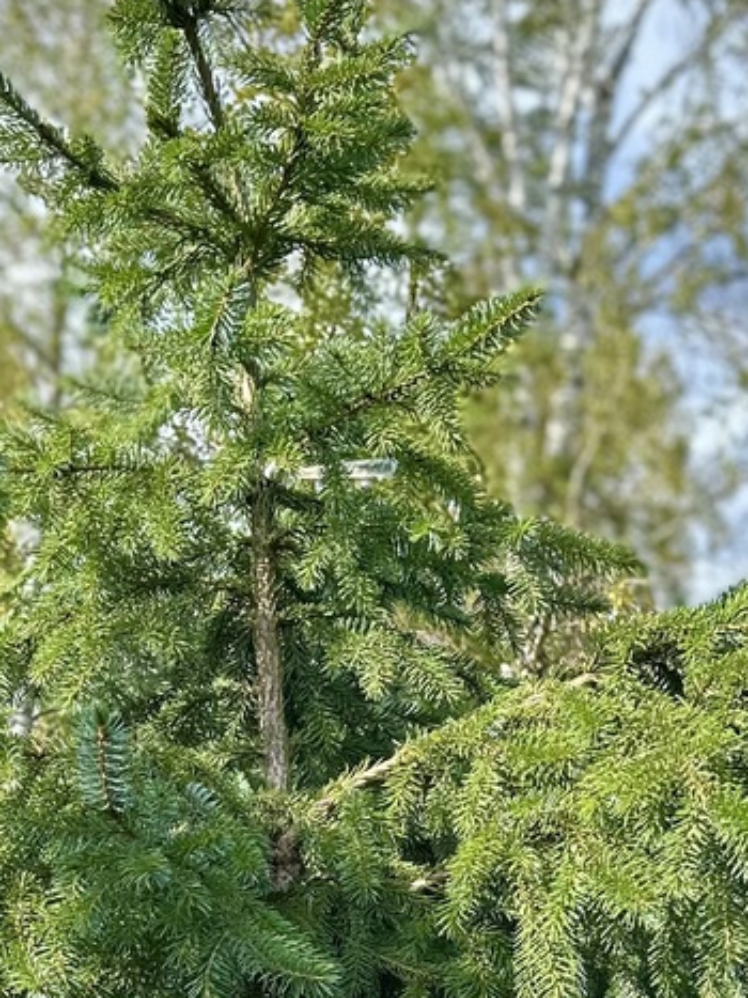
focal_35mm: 72
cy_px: 985
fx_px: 2075
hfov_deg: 20.3
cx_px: 199
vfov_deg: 25.7
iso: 80
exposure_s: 1/1198
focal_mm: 6.86
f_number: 1.78
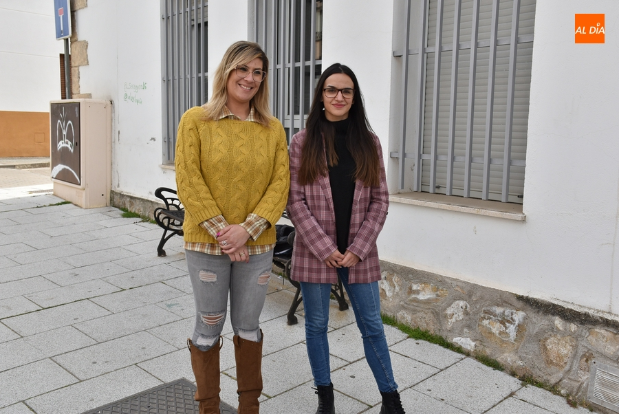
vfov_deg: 37.0
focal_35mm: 36
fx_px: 620
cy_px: 207
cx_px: 310
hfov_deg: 53.1
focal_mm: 24
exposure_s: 1/250
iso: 200
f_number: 8
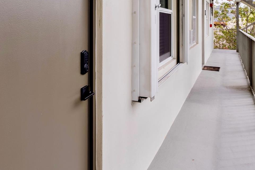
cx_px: 97
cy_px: 38
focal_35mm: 40
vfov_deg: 32.7
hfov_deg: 48.0
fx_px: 283
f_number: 10
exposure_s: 1/400
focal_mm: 24
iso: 80
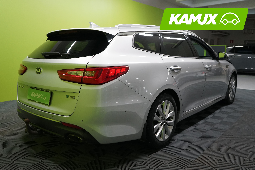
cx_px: 128
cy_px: 85
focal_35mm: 30
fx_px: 212
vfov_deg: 43.6
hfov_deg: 61.9
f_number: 4.5
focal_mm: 30
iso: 1600
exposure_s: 1/50
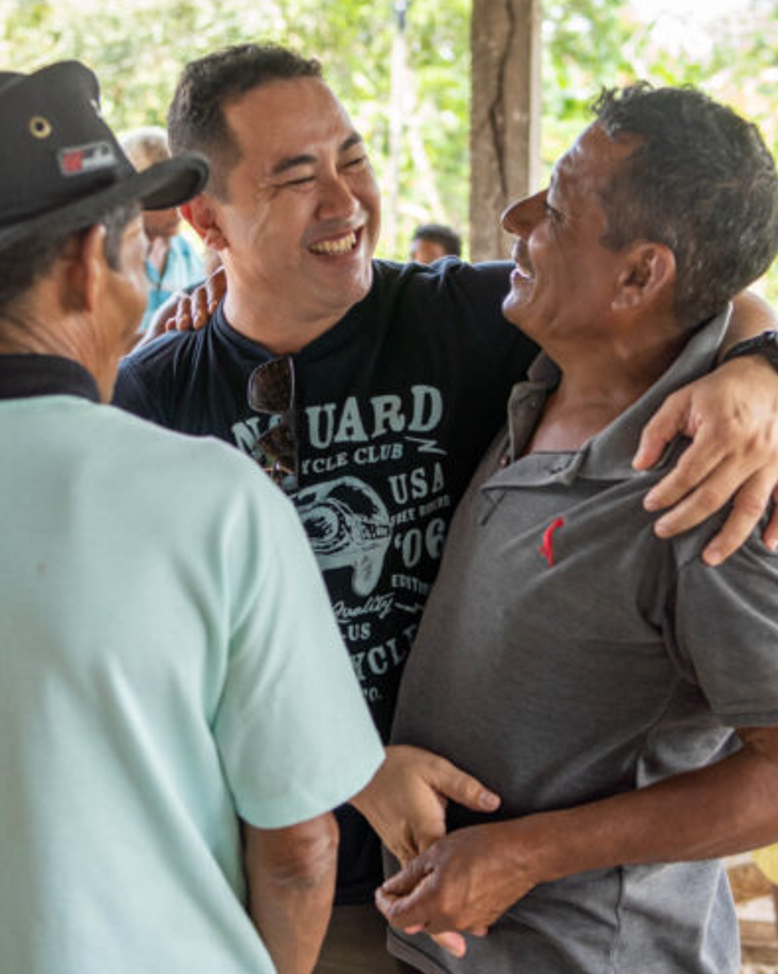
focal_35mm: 57
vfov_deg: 33.3
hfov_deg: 26.9
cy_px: 468
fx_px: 1629
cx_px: 393
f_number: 2.5
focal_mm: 33
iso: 320
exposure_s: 1/320
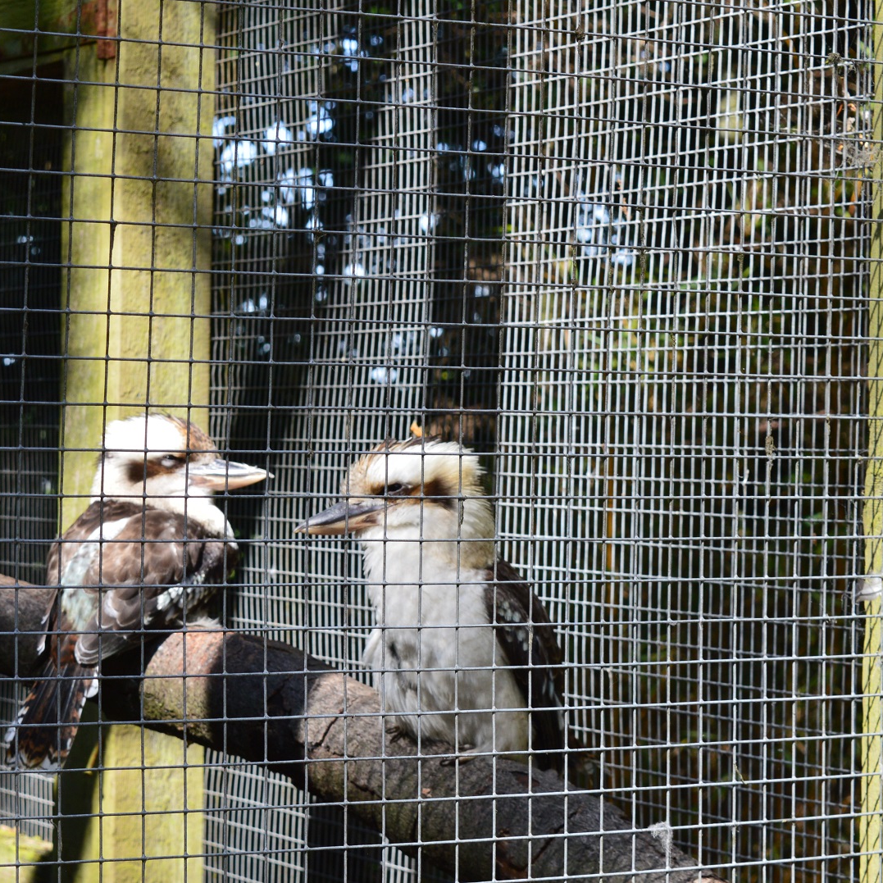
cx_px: 238
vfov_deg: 16.5
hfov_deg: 16.4
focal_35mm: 106
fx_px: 3049
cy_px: 442
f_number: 10
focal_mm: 55
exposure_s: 1/200
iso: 400
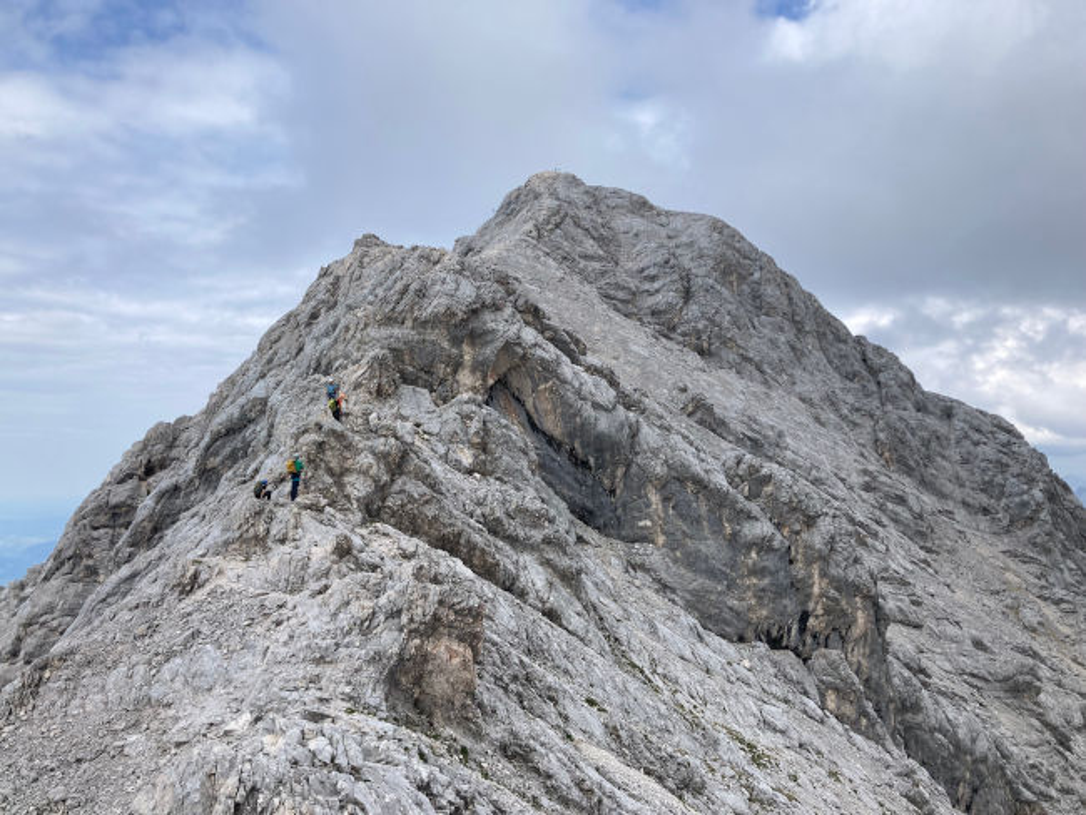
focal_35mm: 28
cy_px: 408
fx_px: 879
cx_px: 543
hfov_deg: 63.4
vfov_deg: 49.8
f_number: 1.8
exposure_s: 1/1845
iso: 20
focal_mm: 3.99
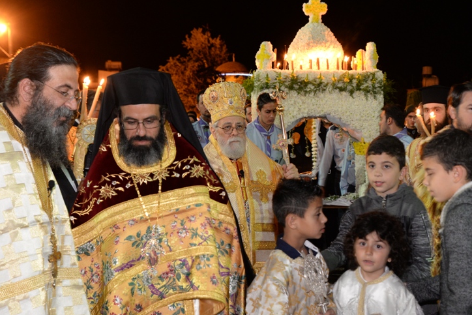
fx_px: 800
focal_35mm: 61
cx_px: 284
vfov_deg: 22.3
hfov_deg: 32.8
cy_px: 159
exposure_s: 1/20
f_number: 6.3
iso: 2000
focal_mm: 46
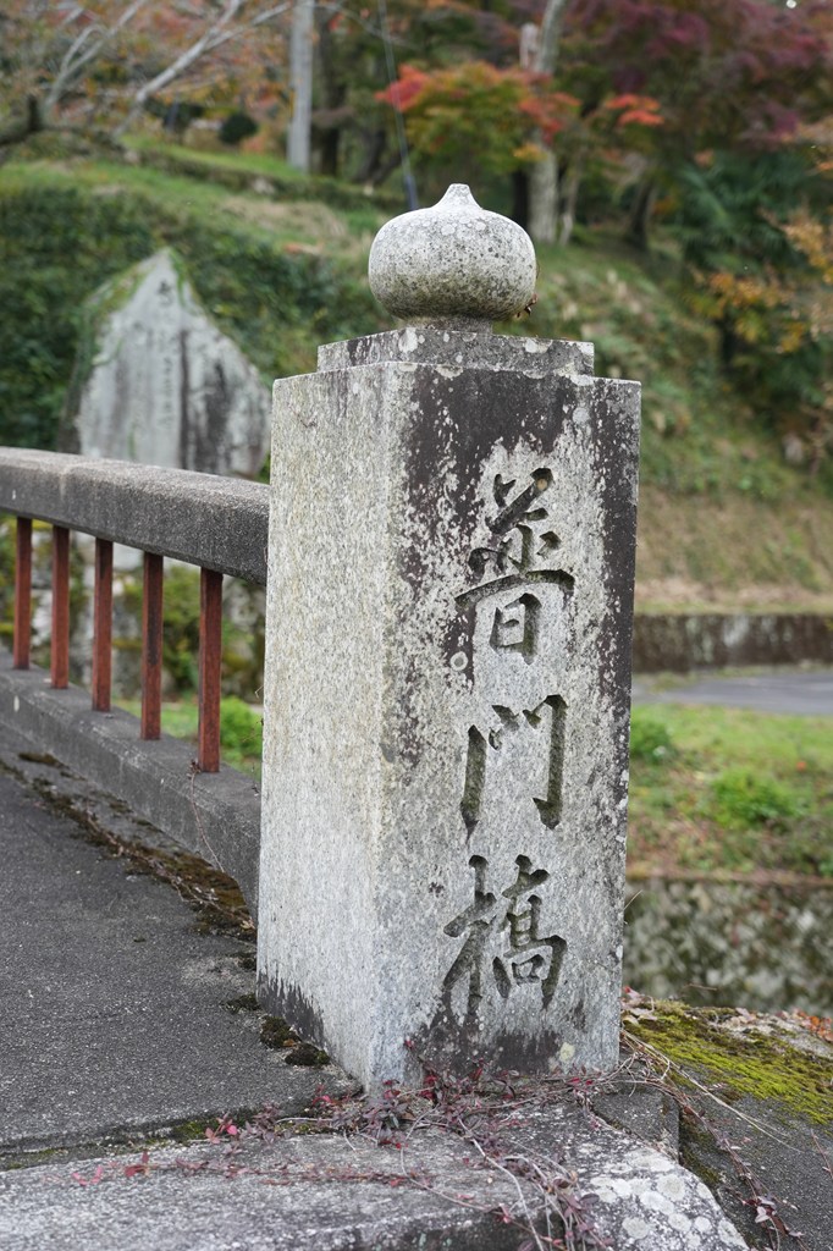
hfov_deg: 27.0
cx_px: 416
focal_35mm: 50
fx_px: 1736
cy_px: 626
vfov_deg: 39.6
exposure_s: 1/160
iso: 400
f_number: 4
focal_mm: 50
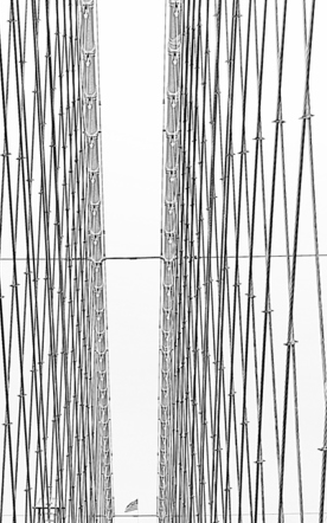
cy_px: 356
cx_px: 103
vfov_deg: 21.3
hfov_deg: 13.4
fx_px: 1384
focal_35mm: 97
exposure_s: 1/100
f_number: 5
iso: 100
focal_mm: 40
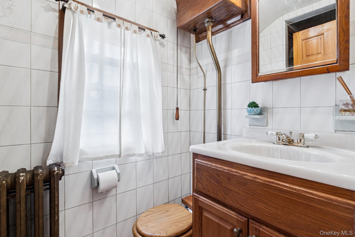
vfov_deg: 73.7
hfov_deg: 96.7
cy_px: 118
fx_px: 158
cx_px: 178
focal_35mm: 16
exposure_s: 1/15
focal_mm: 16
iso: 320
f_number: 8
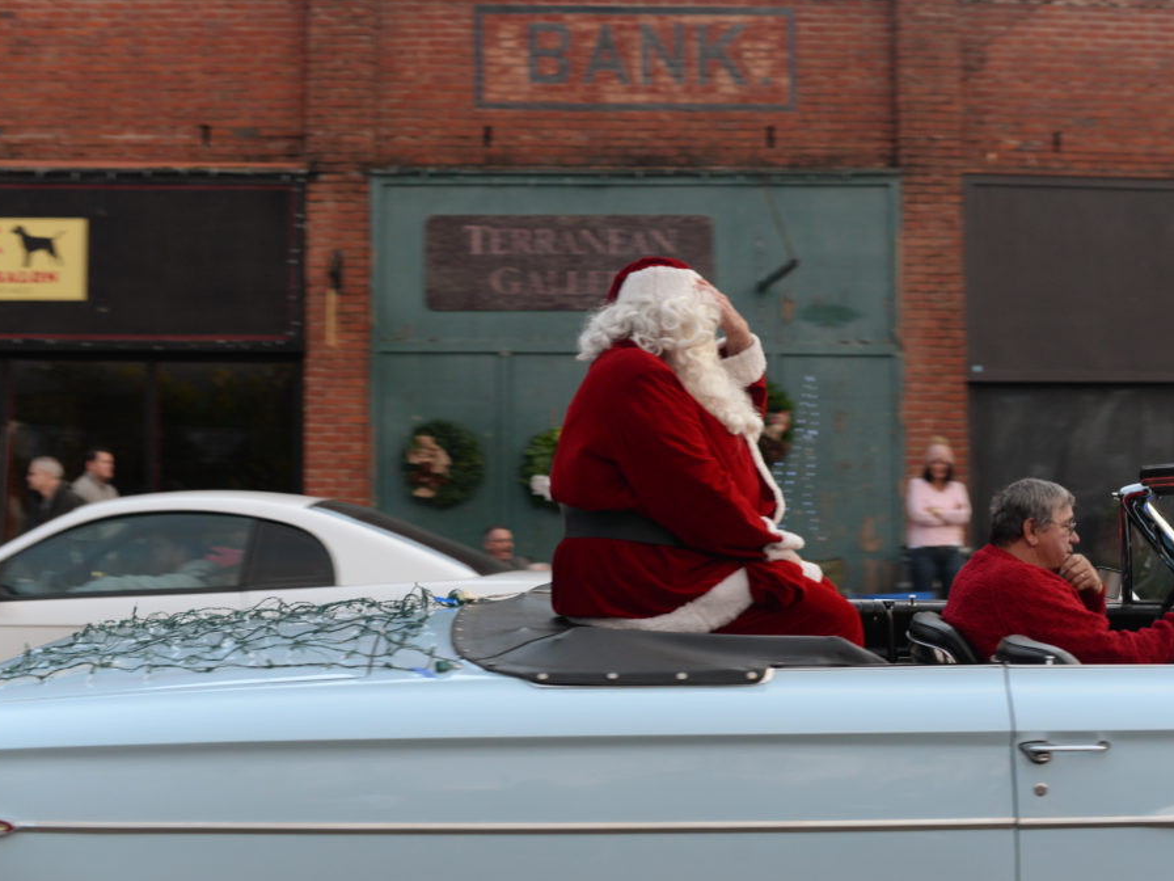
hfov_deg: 34.9
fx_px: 1865
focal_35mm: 55
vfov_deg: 26.6
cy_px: 442
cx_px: 653
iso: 1000
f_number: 4.5
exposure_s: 1/80
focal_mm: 50
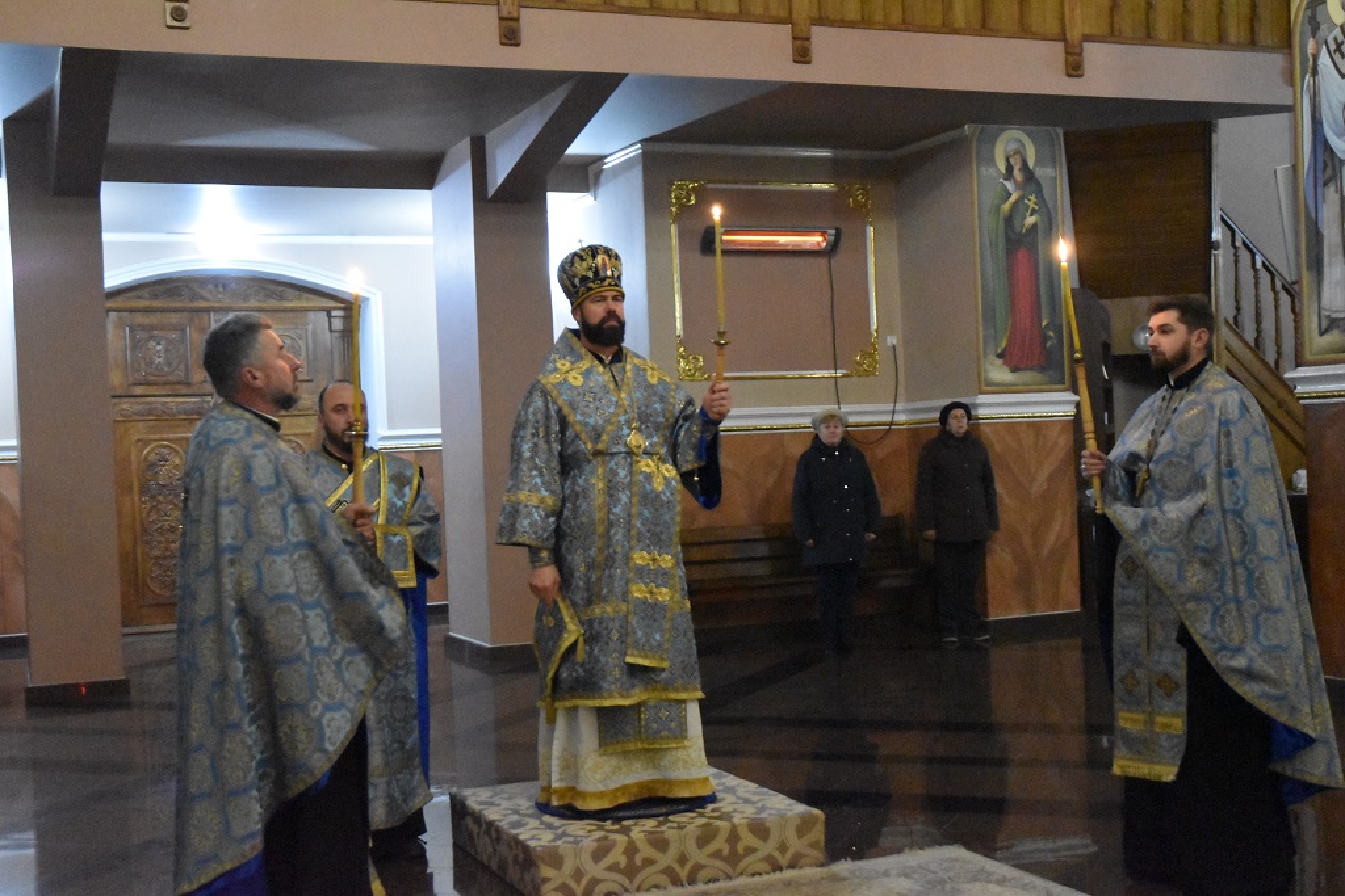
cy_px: 448
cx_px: 672
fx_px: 1737
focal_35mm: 46
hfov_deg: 42.3
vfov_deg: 29.0
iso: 12800
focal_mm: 31
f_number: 4
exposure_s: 1/80
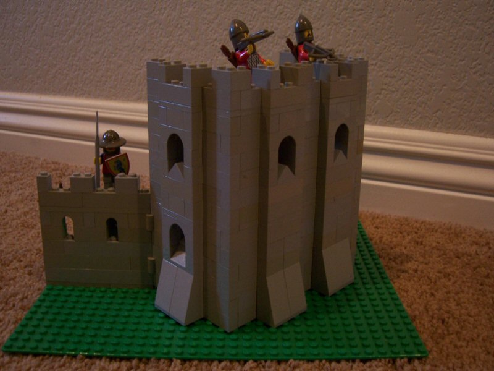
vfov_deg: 39.7
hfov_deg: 51.4
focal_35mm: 36
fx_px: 514
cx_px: 247
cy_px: 186
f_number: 3
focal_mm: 6
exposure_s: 1/8
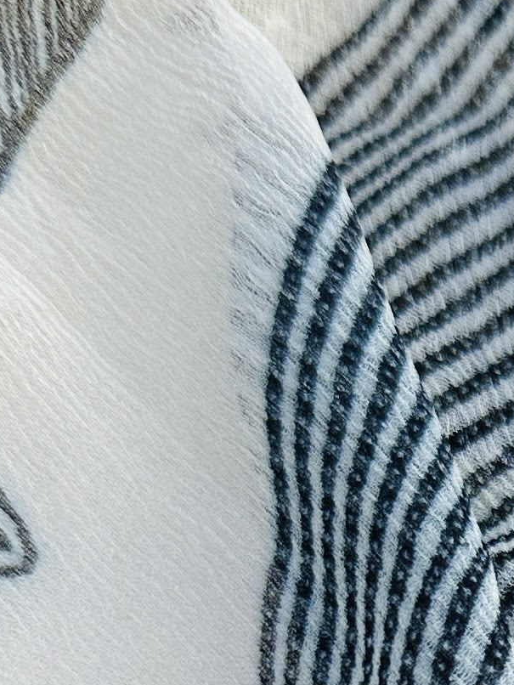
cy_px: 1112
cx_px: 922
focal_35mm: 120
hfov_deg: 11.5
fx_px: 2375
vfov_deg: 14.9
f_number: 1.78
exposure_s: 1/816
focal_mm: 6.86
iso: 80
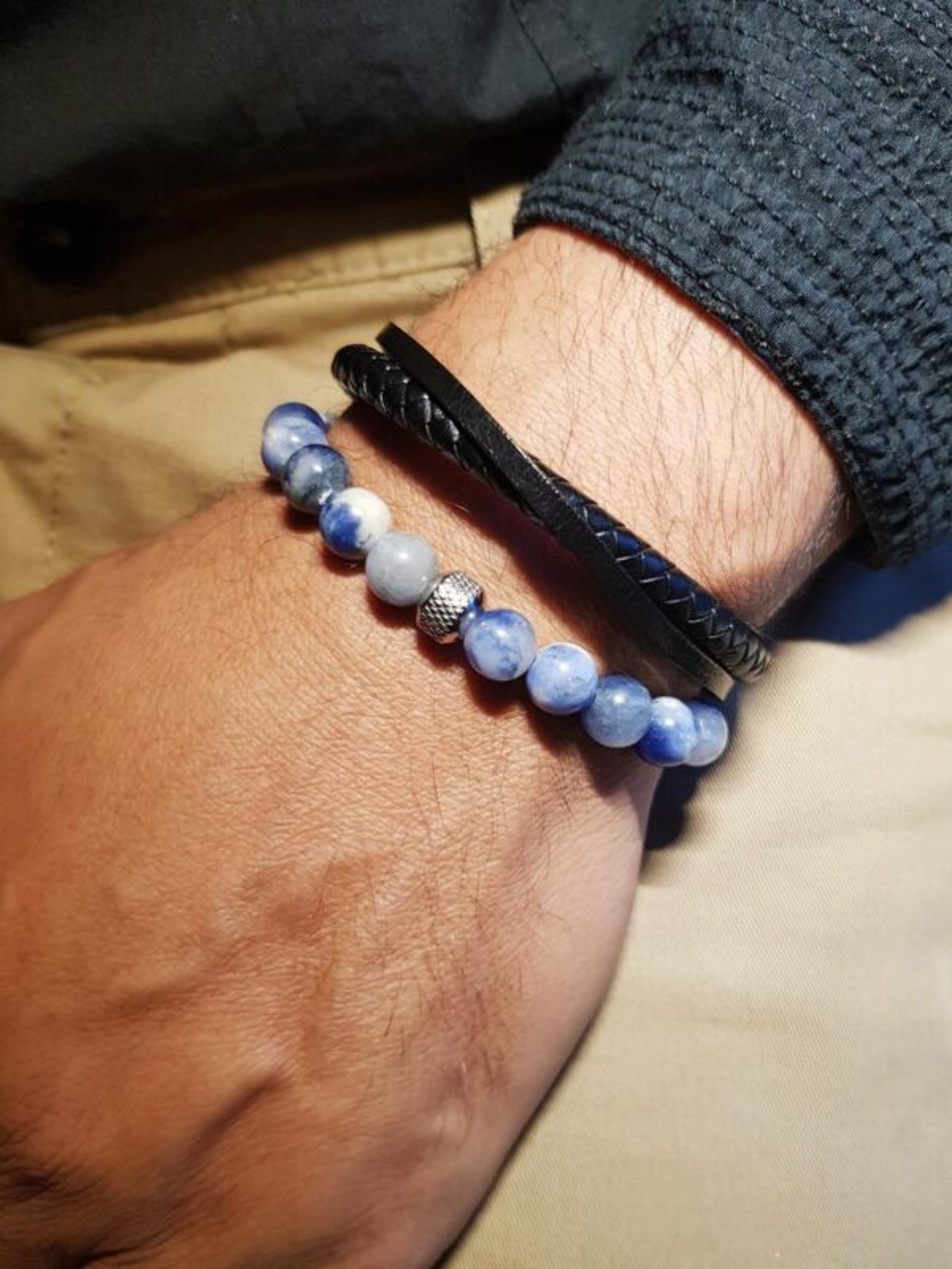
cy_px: 634
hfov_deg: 53.1
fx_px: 953
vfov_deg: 67.3
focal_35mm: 26
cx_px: 476
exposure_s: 1/50
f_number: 1.7
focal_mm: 4.2
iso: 100
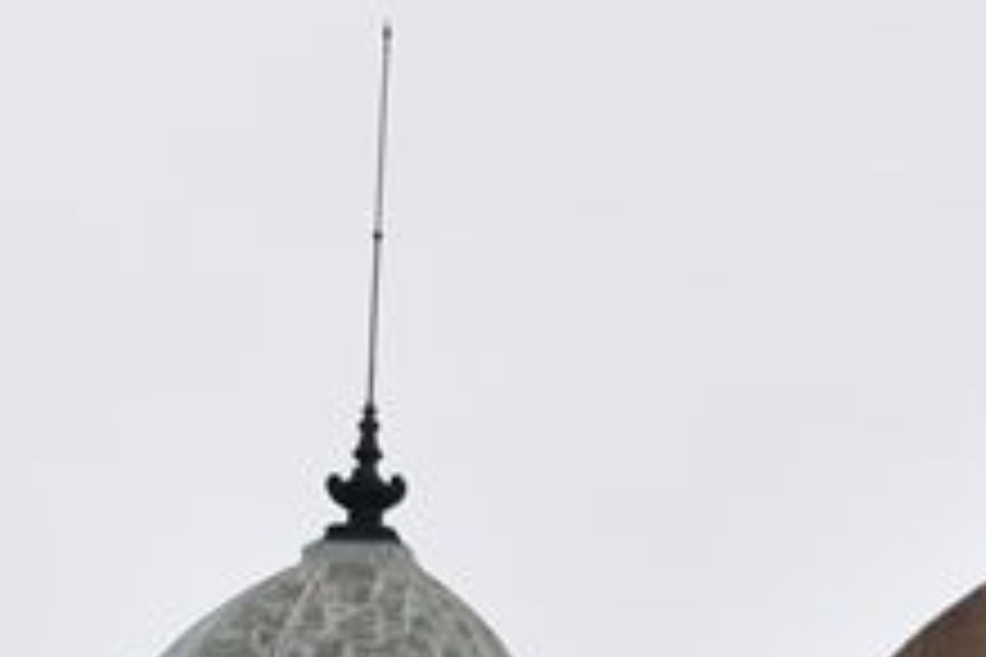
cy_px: 1204
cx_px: 1769
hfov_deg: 7.5
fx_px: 7312
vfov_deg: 5.1
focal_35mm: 267
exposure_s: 1/250
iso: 100
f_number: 8
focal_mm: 38
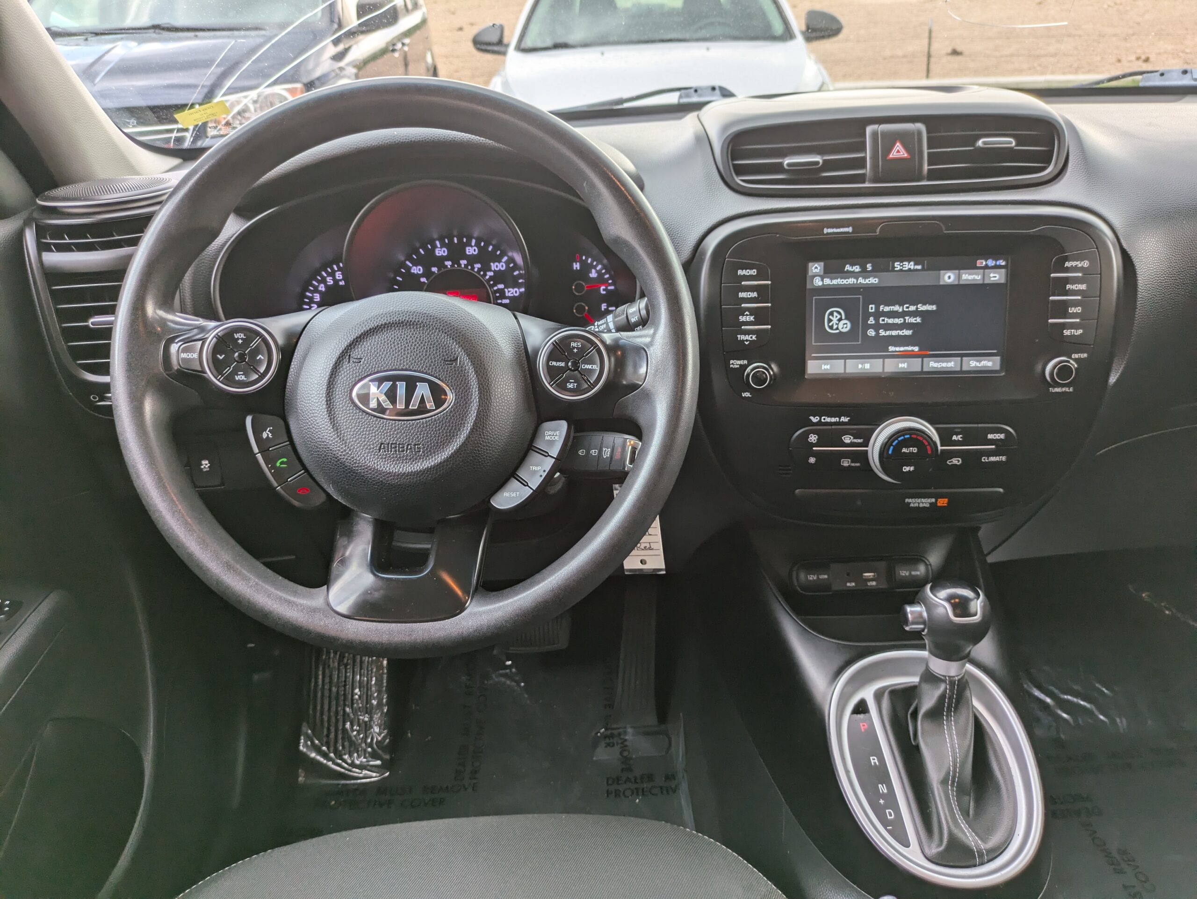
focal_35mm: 25
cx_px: 598
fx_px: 865
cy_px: 450
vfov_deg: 54.9
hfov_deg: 69.4
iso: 50
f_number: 1.89
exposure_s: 1/120
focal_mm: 5.43
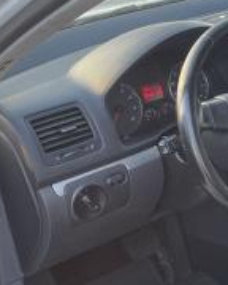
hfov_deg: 20.8
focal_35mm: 71
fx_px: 599
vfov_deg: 26.7
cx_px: 233
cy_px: 166
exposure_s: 1/121
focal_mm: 4.2
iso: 80
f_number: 1.6
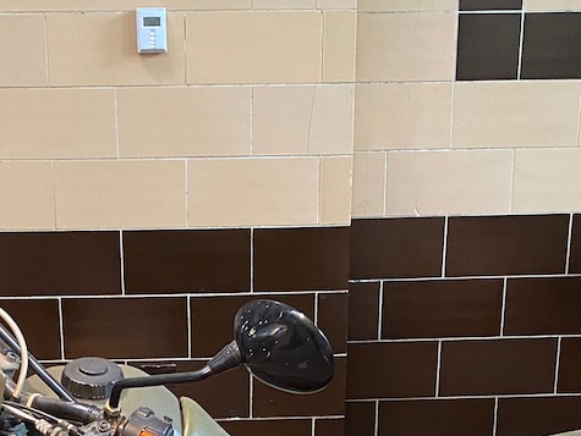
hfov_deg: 27.6
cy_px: 474
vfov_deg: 20.1
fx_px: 1176
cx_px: 196
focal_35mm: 70
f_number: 1.8
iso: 400
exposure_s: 1/60
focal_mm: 4.25
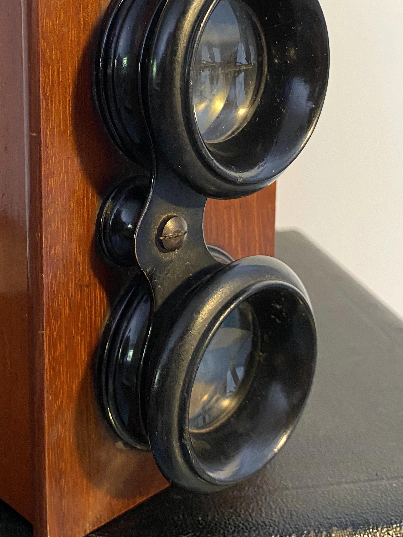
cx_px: 109
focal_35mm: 49
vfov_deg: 37.5
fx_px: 760
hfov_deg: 29.3
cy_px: 104
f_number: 1.8
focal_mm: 4.25
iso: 100
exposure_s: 1/50
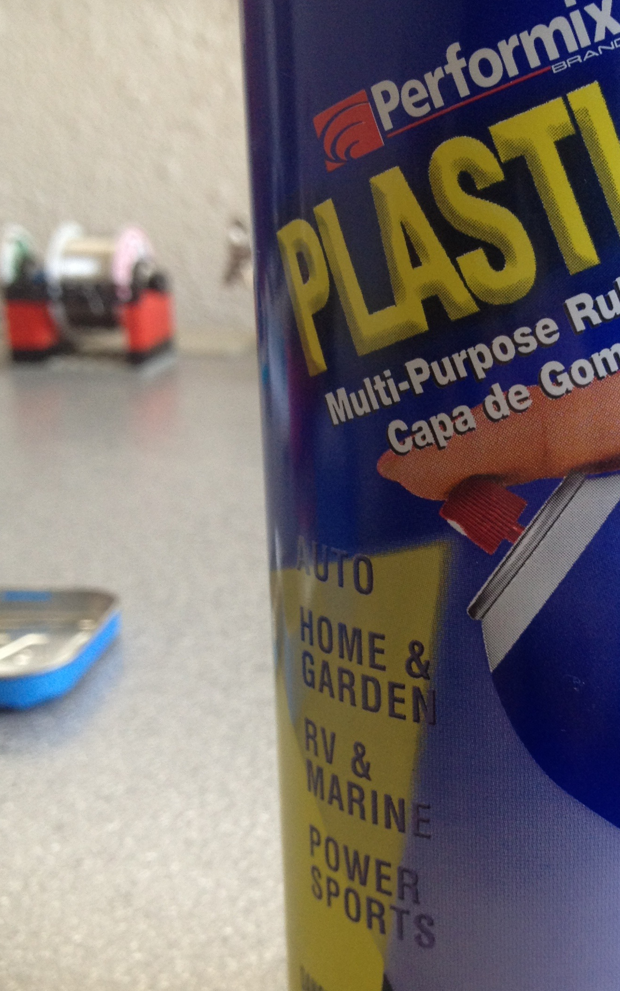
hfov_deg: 22.3
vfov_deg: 35.7
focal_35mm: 57
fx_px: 1541
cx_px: 536
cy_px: 515
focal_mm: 4.28
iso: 100
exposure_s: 1/20
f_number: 2.4
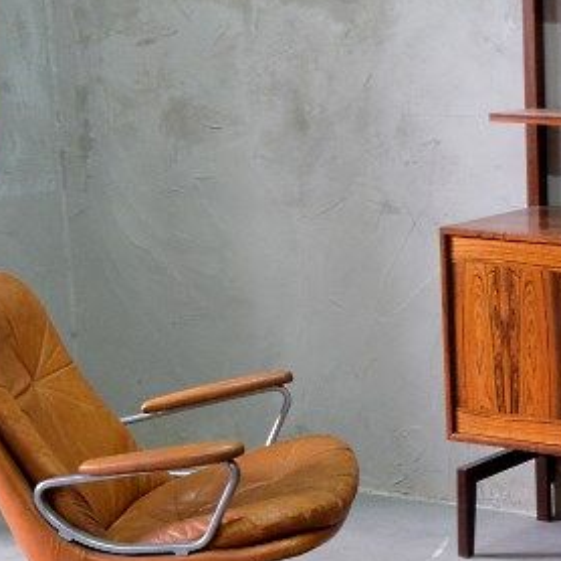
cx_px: 765
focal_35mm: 105
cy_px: 402
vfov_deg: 16.5
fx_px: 1925
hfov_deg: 15.6
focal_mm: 17.7
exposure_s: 1/26
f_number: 4
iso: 1600
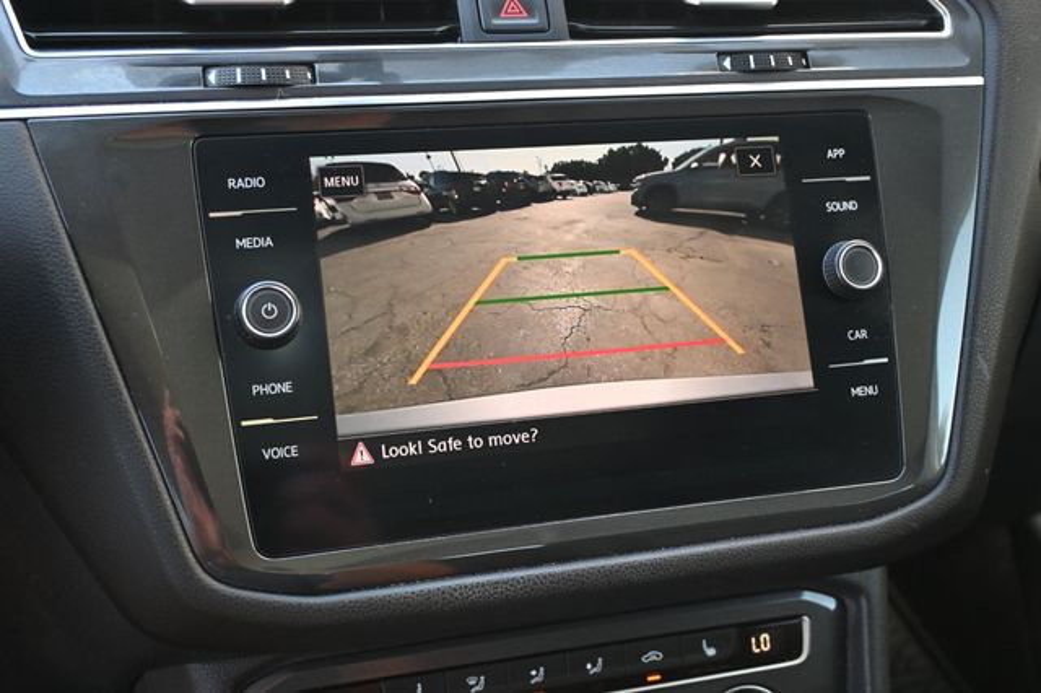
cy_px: 346
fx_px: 1084
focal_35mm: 38
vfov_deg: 35.5
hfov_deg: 51.3
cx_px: 520
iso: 1100
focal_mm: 25
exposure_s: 1/125
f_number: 4.2
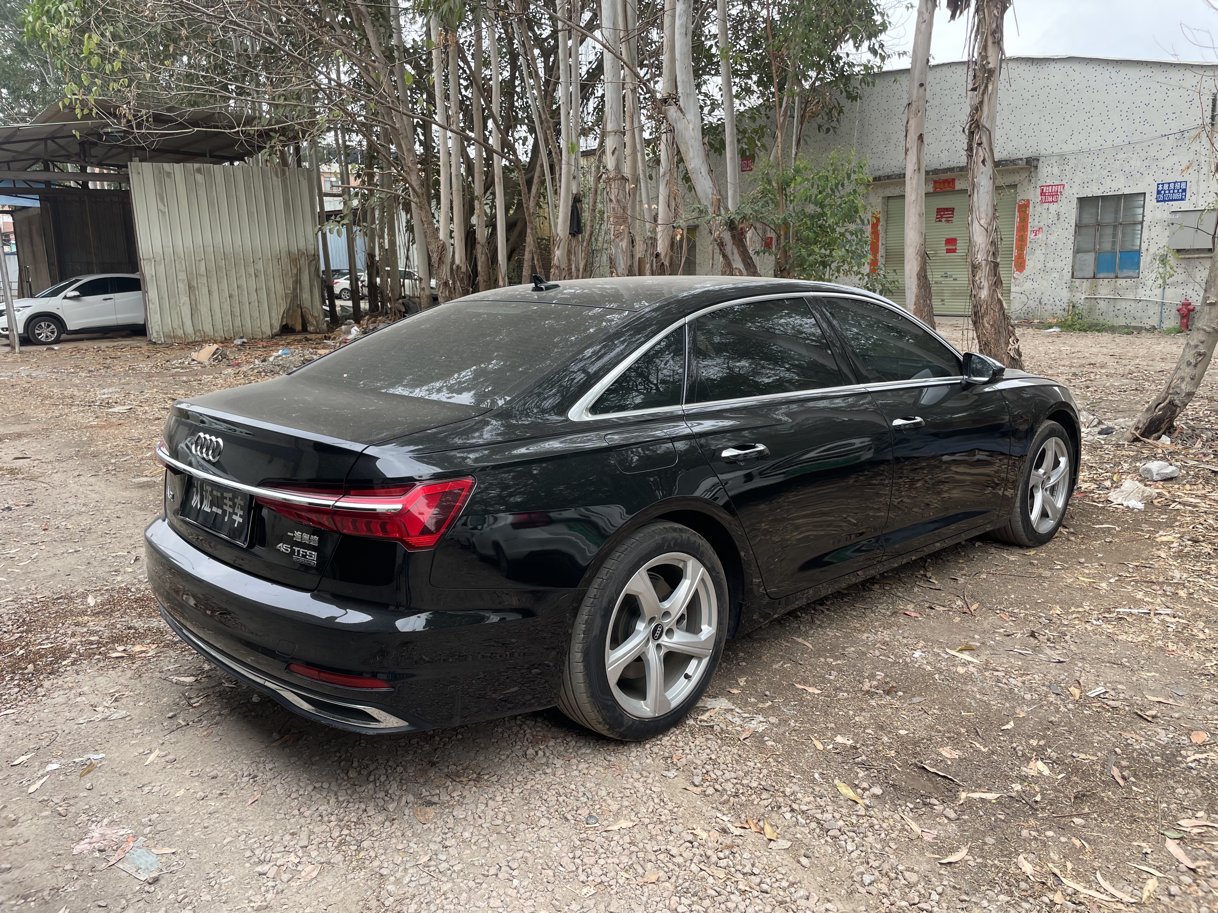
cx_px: 609
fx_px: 915
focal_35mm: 26
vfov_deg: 53.1
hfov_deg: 67.3
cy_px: 456
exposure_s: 1/202
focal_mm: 4.2
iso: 32
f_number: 1.6
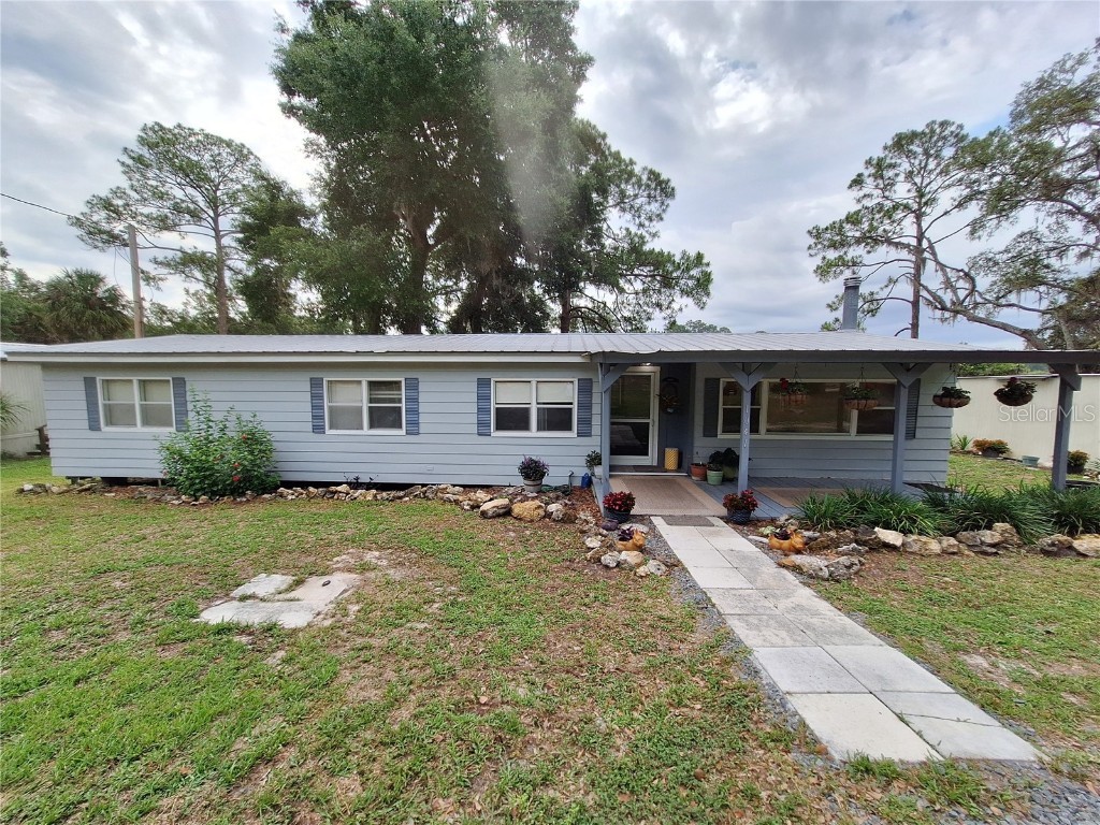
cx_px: 550
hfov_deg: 106.2
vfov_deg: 89.9
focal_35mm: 13
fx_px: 413
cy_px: 412
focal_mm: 1.74
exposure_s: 1/1389
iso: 40
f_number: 2.2
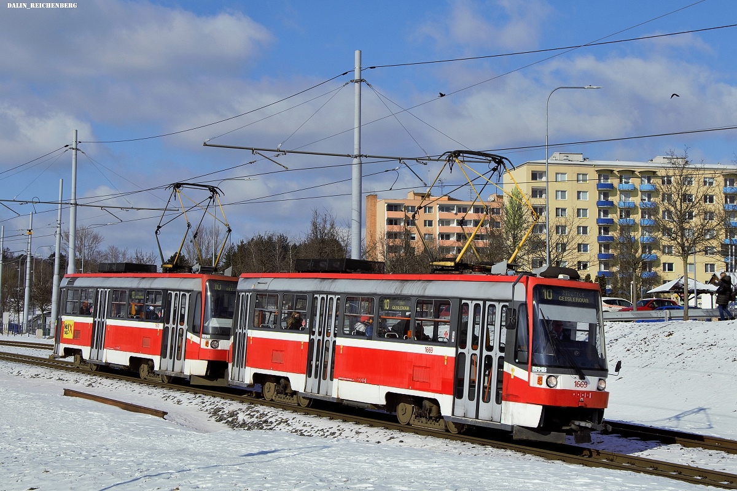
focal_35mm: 57
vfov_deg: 23.8
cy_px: 246
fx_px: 1167
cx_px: 368
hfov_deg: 35.1
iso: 160
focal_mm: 38
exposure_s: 1/1000
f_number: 9
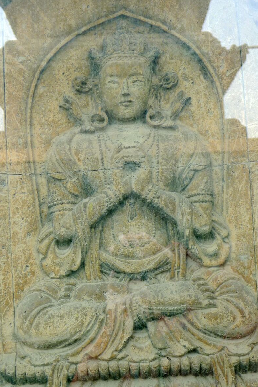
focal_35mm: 56
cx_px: 128
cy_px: 194
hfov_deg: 24.2
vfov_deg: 35.6
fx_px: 602
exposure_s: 1/125
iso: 80
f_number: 2.8
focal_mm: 11.7
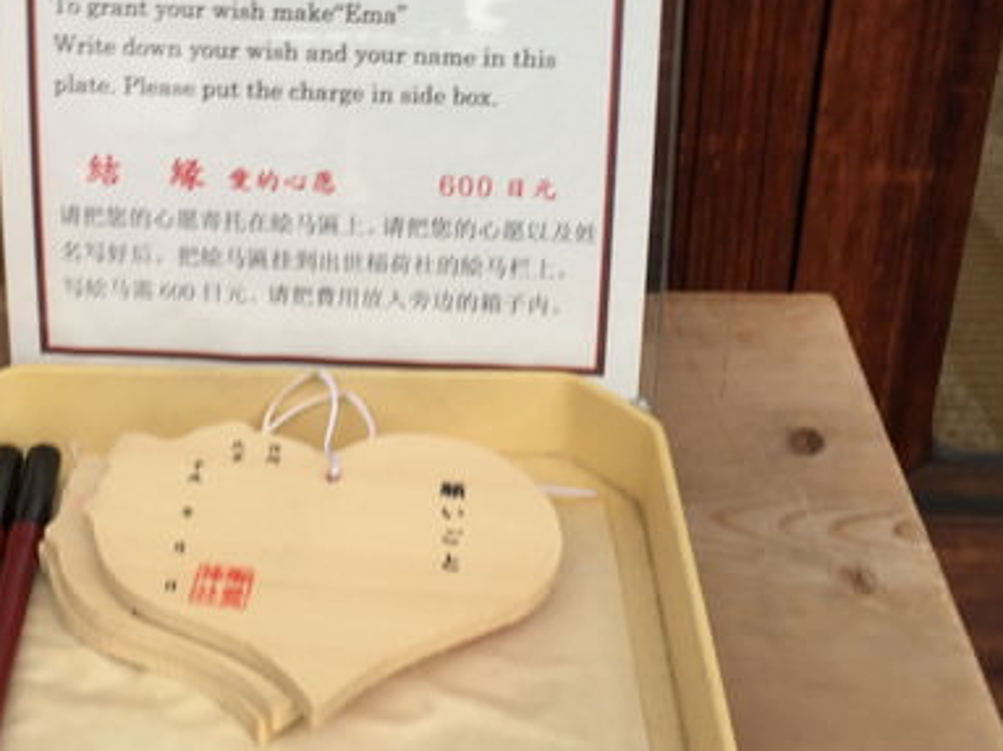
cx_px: 382
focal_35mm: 53
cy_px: 171
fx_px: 1535
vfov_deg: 27.1
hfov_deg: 36.0
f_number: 2.2
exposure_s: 1/60
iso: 32
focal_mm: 4.15
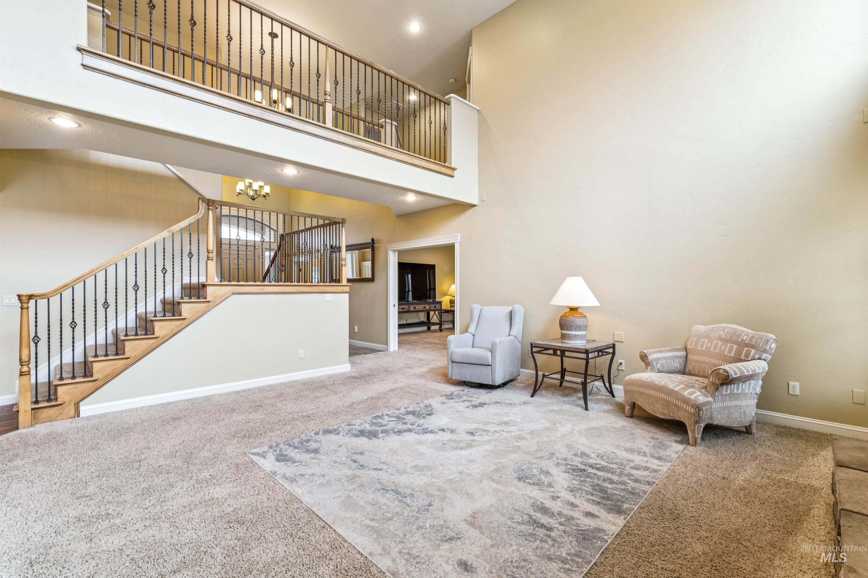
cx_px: 434
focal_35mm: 16
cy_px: 289
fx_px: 383
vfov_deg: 74.1
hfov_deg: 97.1
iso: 400
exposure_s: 1/8
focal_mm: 15.9
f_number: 13
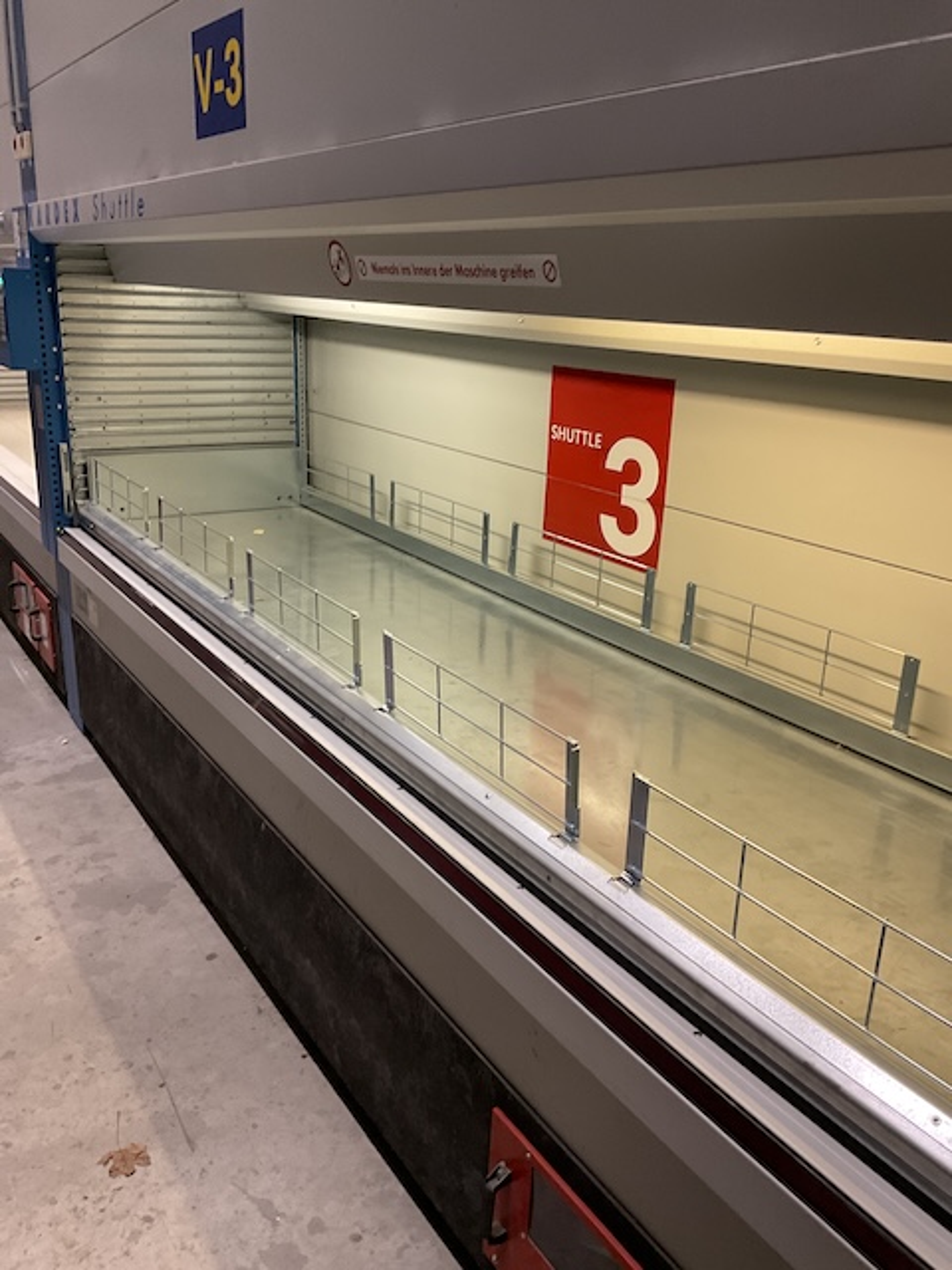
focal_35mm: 29
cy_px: 635
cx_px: 476
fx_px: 1063
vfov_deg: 61.7
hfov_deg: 48.2
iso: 80
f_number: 1.8
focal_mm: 3
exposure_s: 1/50
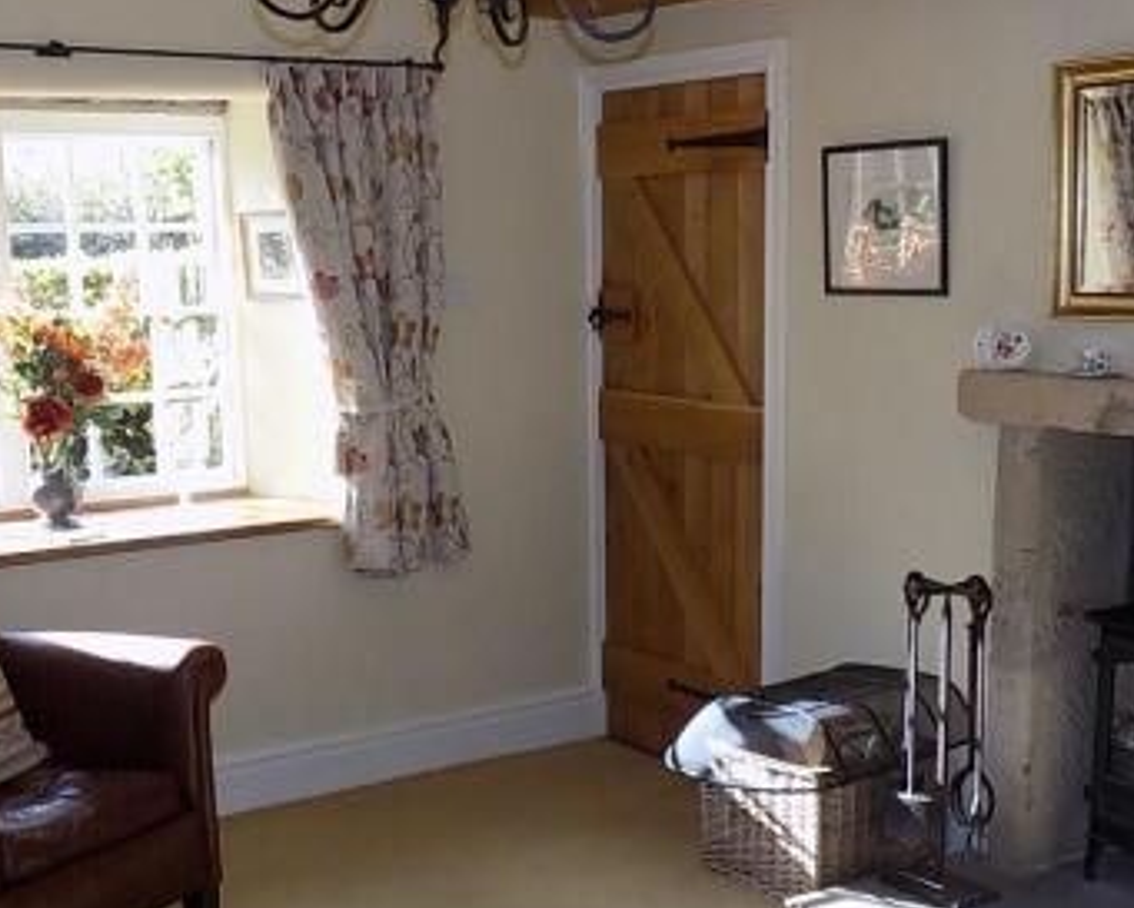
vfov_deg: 30.0
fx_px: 1679
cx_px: 564
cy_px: 607
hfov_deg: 37.3
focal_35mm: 50
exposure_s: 1/60
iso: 80
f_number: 3.3
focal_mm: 5.3
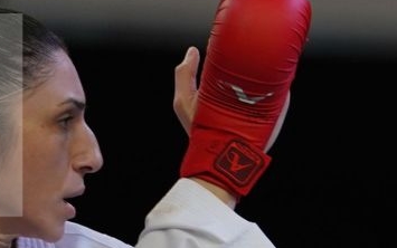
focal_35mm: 1034
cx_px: 677
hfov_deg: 2.0
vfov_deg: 1.3
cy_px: 511
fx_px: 11189
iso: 640
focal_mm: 200
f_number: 2.8
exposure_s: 1/1000
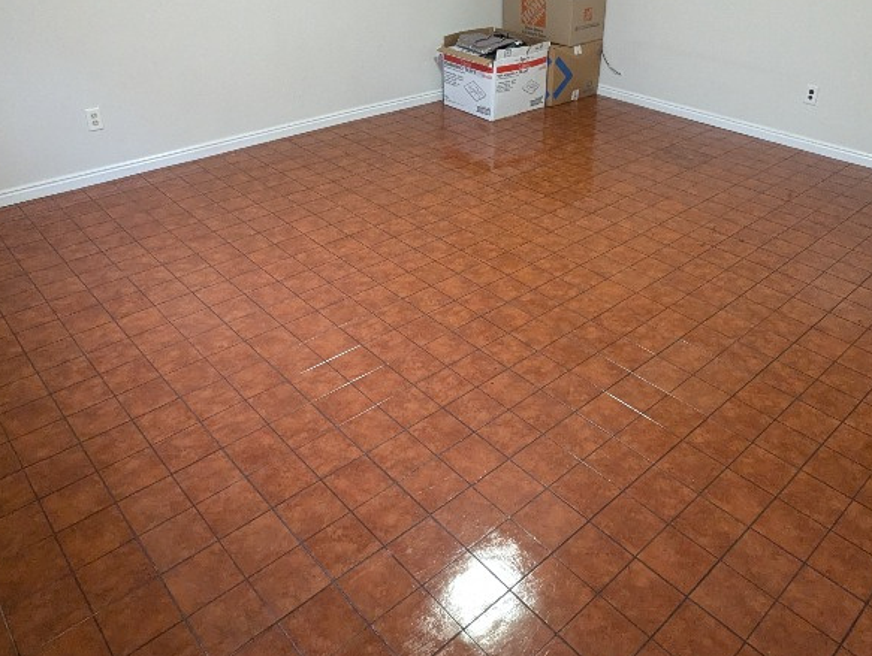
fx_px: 706
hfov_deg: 63.2
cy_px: 199
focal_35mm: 28
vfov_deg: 48.7
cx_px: 480
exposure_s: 1/40
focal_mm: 2.35
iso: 557
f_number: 2.2
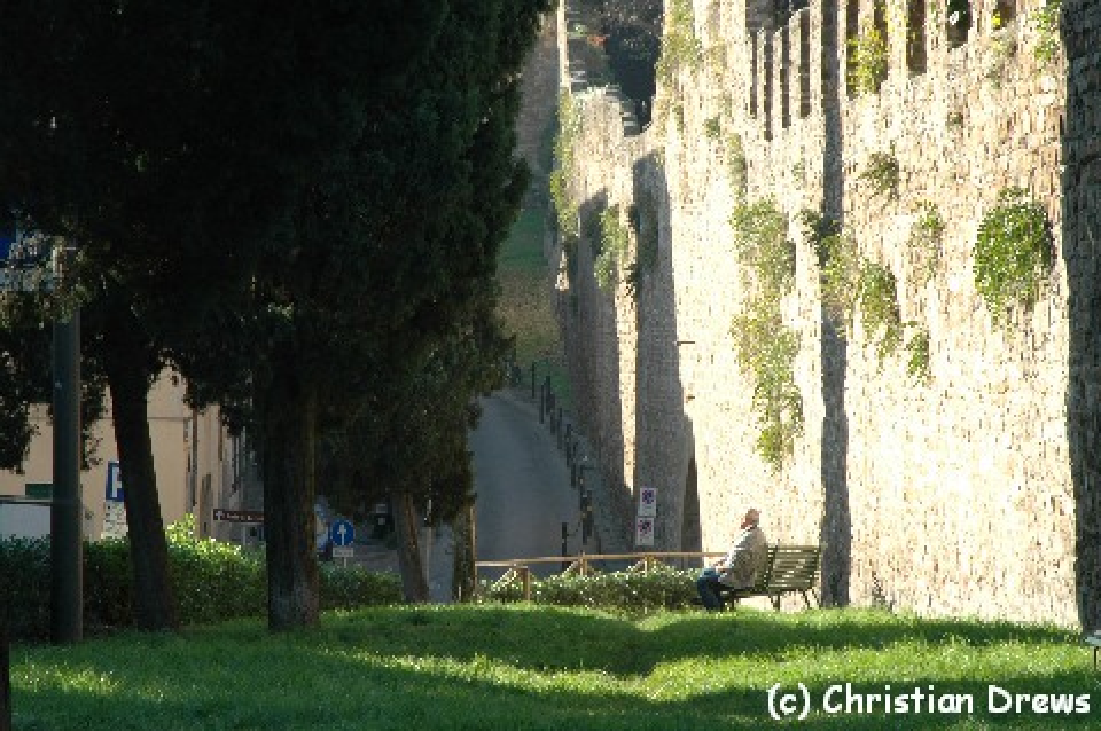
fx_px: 4583
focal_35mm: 150
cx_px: 550
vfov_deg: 9.1
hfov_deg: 13.7
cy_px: 366
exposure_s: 1/60
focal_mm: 100
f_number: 10
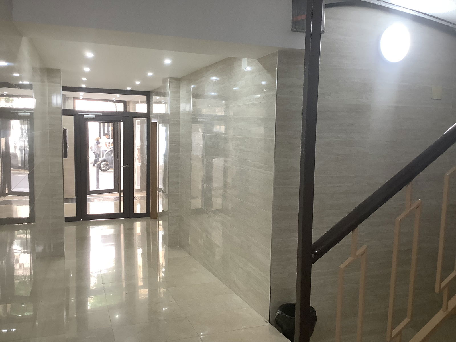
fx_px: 408
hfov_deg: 58.4
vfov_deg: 45.4
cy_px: 171
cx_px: 228
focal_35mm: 31
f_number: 2.4
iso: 100
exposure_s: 1/50
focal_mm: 3.3
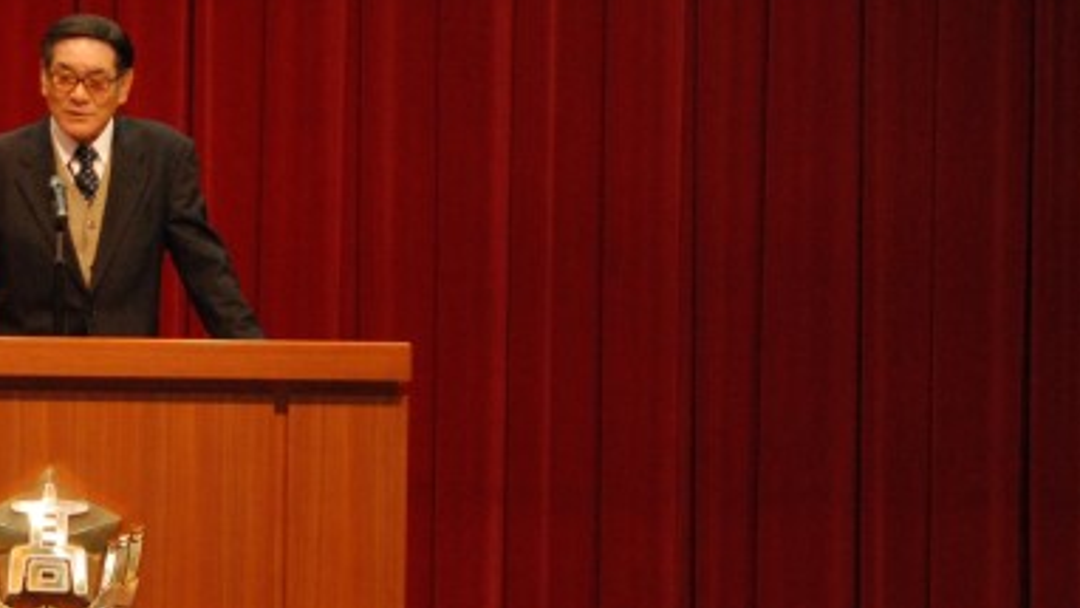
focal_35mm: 177
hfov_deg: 12.1
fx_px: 5070
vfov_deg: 6.9
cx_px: 78
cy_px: 515
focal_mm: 60
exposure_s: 1/60
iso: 1600
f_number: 5
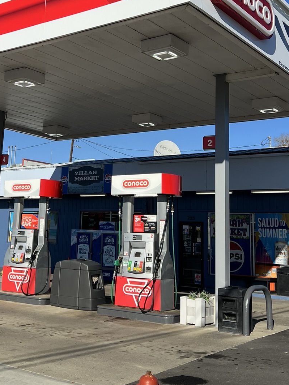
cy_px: 122
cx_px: 103
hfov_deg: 29.0
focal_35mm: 50
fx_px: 556
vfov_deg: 37.7
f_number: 1.5
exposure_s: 1/5882
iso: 50
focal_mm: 5.7
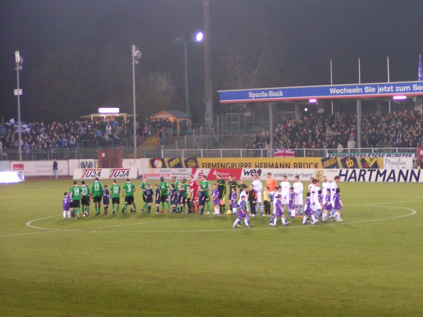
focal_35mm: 119
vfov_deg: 12.5
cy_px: 158
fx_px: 1454
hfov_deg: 16.6
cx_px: 212
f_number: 3.5
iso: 200
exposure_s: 1/25
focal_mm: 18.2
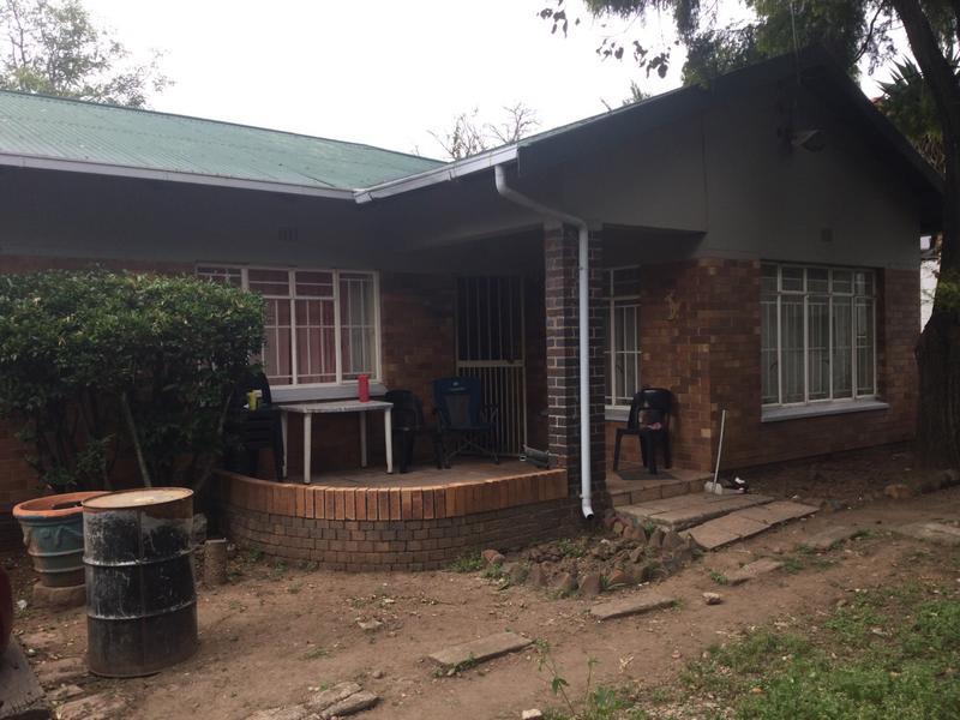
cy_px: 360
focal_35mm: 31
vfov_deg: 45.4
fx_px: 860
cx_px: 480
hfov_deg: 58.4
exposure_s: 1/167
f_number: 2.4
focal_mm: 3.3
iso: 25
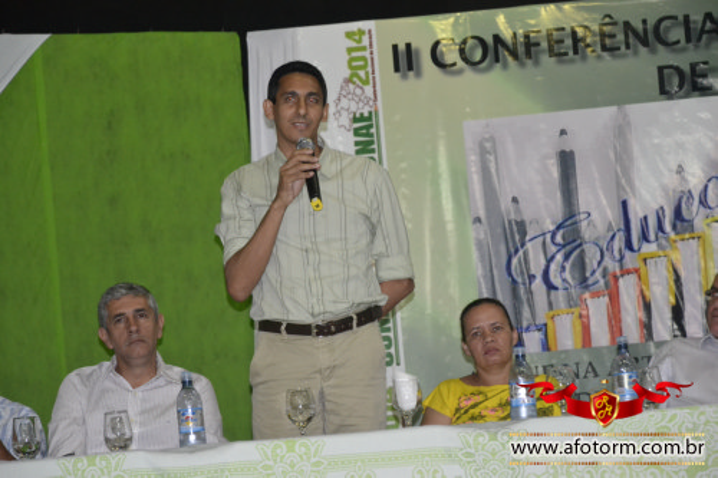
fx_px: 2691
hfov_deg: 15.2
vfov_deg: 10.2
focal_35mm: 135
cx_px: 359
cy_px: 239
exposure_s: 1/60
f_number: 5.6
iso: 3200
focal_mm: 90
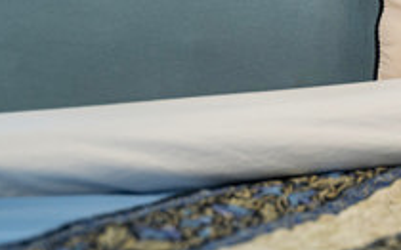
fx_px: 1300
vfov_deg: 10.9
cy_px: -2
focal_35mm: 119
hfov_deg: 16.3
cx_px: 573
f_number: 2.8
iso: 320
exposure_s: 1/125
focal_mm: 34
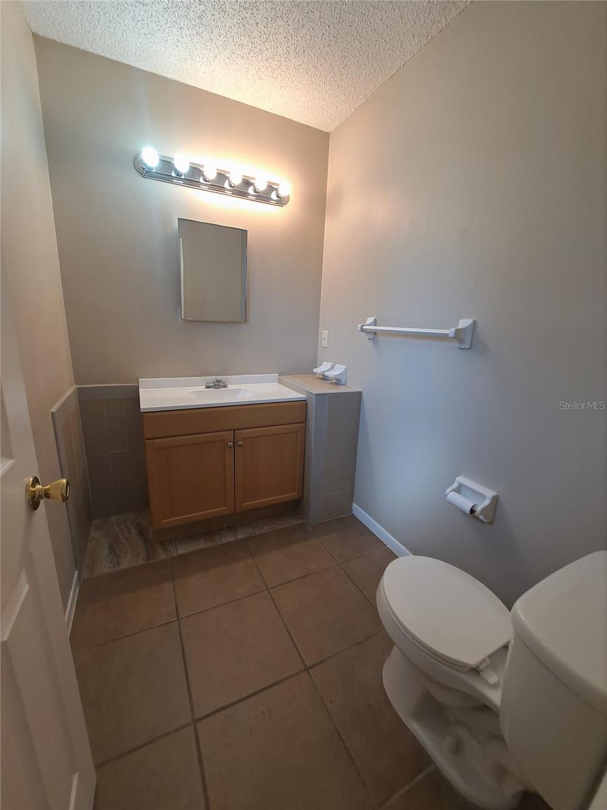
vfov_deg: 106.2
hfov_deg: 89.9
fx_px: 304
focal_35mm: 13
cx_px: 304
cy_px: 405
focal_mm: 1.74
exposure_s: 1/50
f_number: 2.2
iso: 50
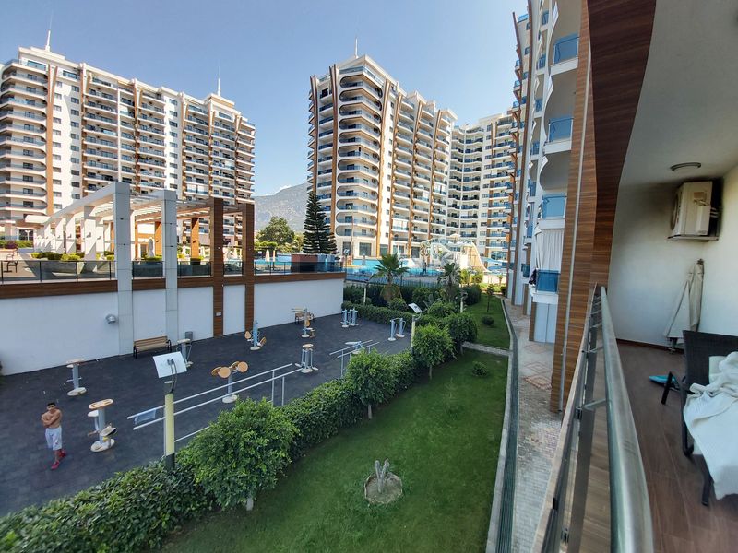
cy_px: 276
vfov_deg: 94.5
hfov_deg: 110.5
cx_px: 369
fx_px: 256
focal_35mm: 12
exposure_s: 1/400
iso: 40
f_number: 2.2
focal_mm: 1.42
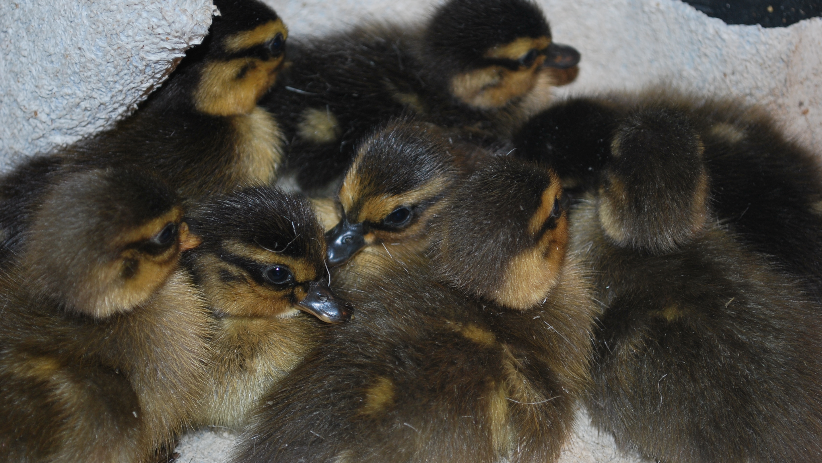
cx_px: 411
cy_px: 215
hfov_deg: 24.3
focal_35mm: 88
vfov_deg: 13.8
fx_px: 1908
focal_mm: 55
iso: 200
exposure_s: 1/60
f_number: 5.6
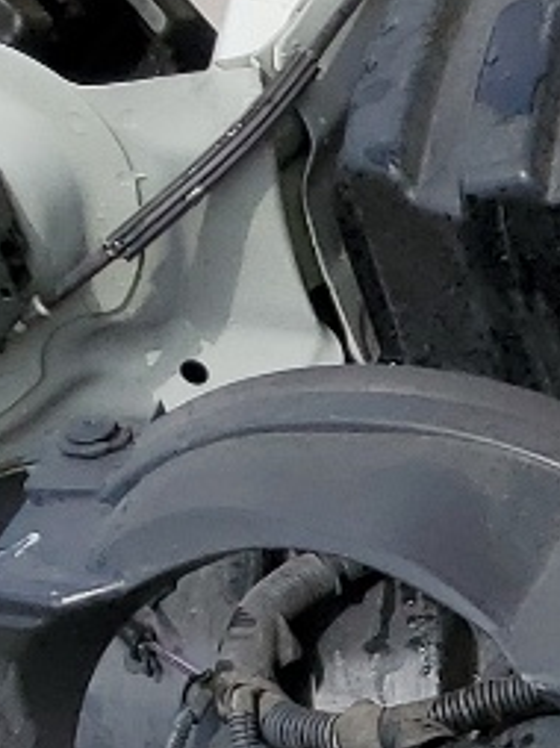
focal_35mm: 164
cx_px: 2057
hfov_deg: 7.2
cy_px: 1390
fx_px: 3543
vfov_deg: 11.2
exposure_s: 1/3333
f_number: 1.5
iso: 50
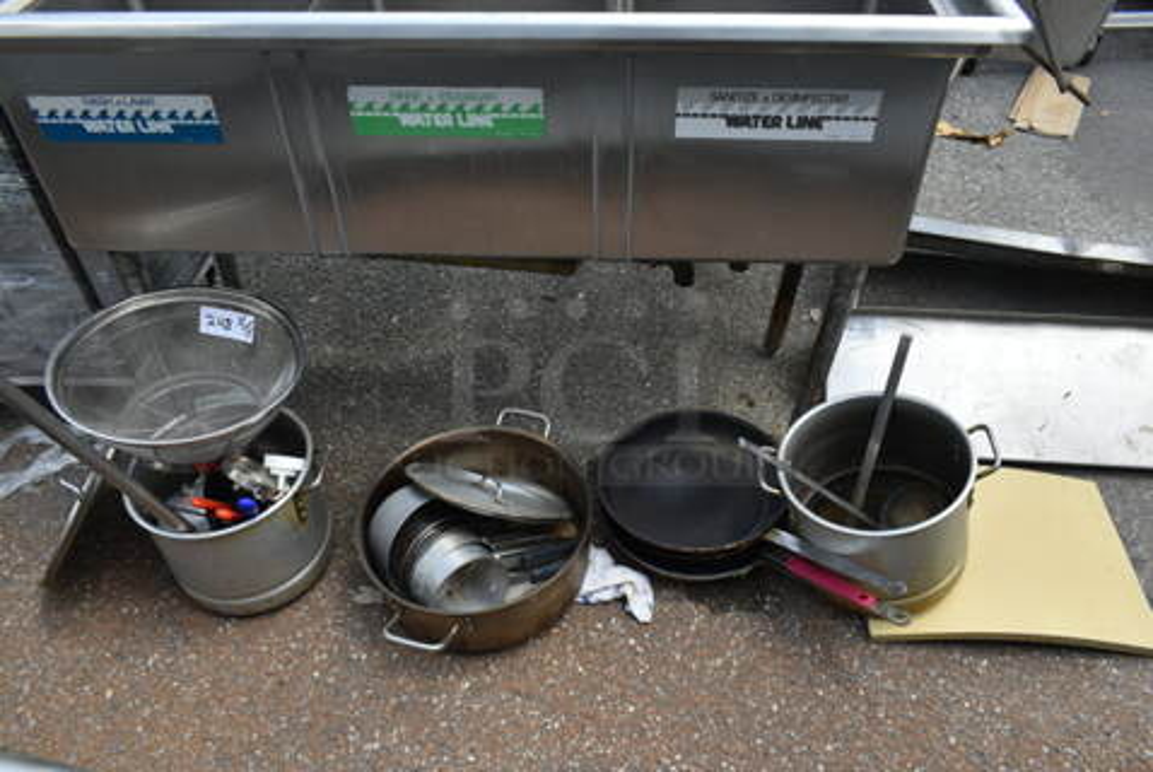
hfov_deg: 67.3
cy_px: 386
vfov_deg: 48.1
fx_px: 866
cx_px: 576
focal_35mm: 27
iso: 100
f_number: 8
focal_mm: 18
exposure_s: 1/80
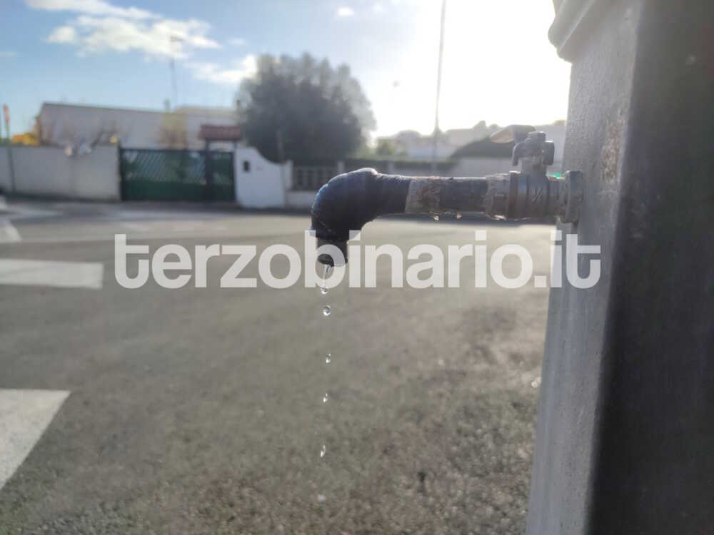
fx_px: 495
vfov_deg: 56.8
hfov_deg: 71.6
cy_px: 268
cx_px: 357
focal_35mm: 24
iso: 50
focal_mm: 6.72
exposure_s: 1/1536
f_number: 1.69
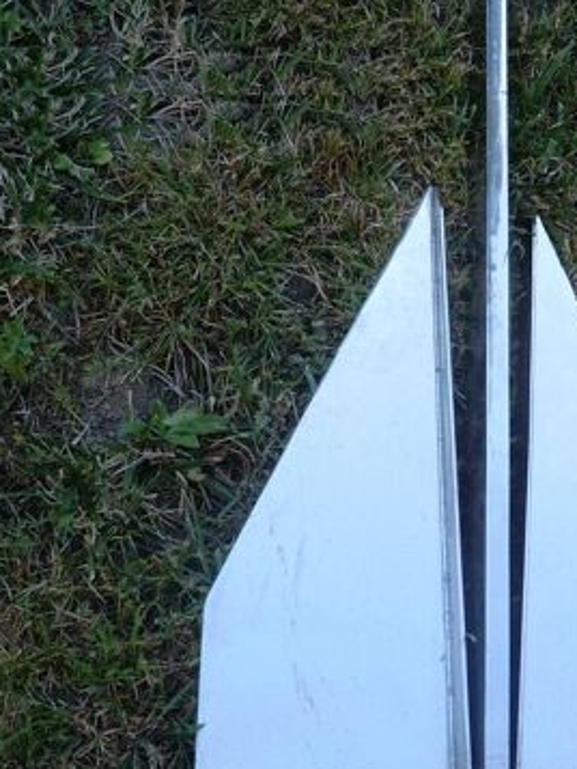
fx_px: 1355
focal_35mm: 61
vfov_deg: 31.6
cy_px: 435
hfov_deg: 23.8
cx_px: 435
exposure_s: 1/60
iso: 100
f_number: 3.6
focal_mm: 6.1
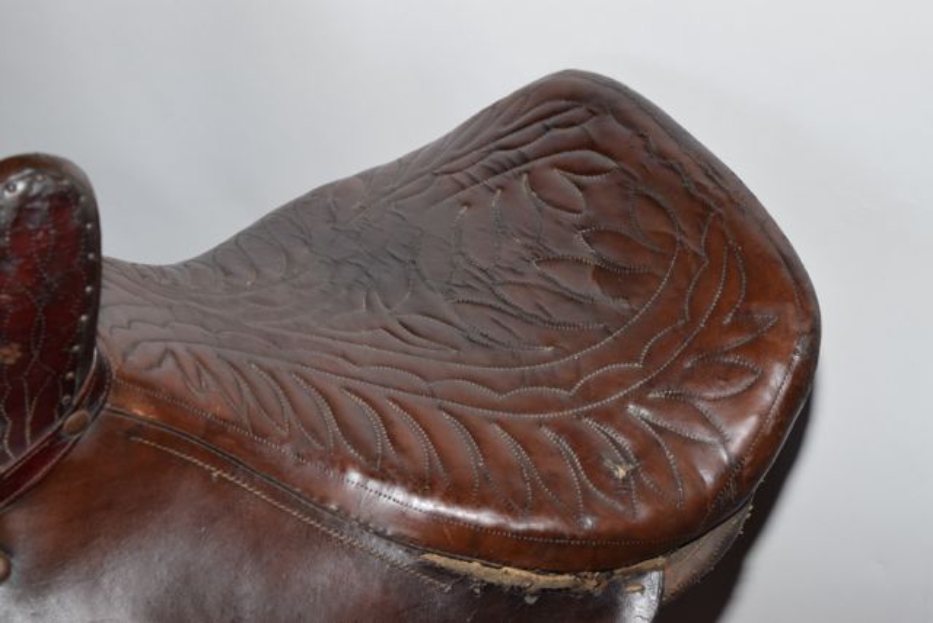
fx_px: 2138
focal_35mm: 82
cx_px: 466
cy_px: 312
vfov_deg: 16.6
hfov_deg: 24.6
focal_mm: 55
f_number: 5.6
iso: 800
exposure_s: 1/125
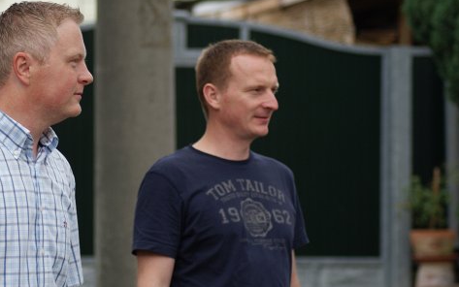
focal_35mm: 207
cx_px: 153
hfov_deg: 10.1
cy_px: 140
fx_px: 2590
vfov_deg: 6.3
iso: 100
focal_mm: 100
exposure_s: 1/250
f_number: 4.5
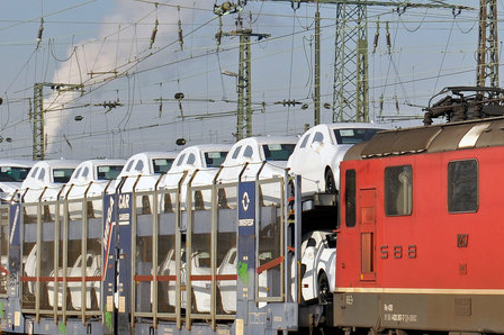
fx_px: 3931
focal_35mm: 281
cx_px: 428
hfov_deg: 7.3
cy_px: 133
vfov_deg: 4.9
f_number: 7.1
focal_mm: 70
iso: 250
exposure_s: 1/800
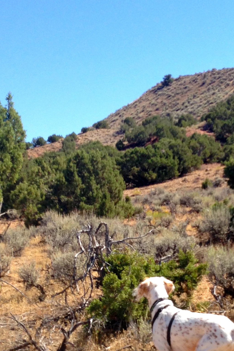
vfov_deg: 27.5
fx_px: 712
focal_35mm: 73
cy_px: 238
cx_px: 165
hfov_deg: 18.6
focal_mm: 4.13
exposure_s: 1/1085
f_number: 2.4
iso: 50
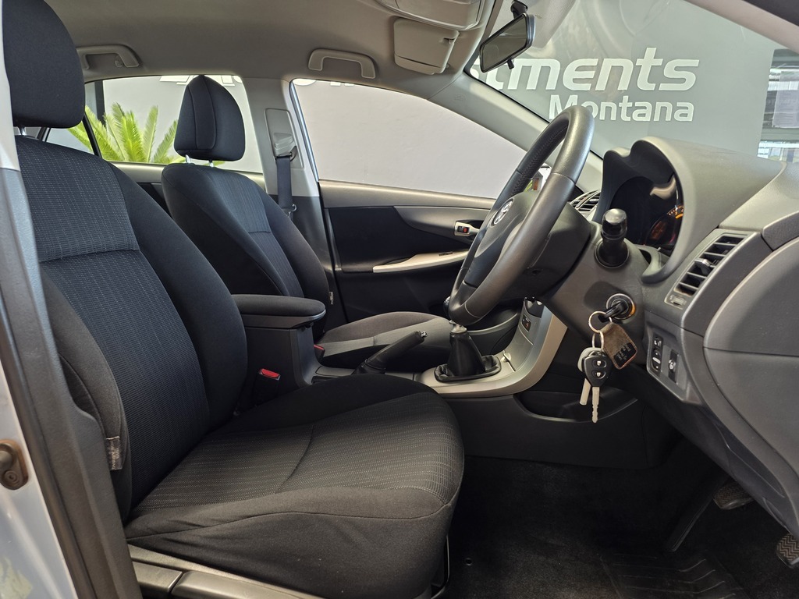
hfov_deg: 73.9
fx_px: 531
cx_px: 400
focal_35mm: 23
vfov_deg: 58.9
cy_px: 300
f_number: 1.7
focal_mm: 6.25
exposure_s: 1/100
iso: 250
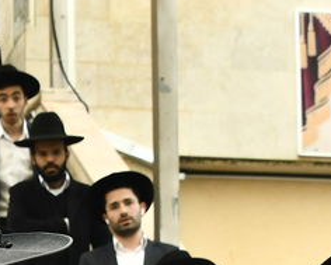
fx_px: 1529
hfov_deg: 12.2
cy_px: 362
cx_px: -35
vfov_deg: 9.7
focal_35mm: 156
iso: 640
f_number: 5.6
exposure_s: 1/250
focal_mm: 28
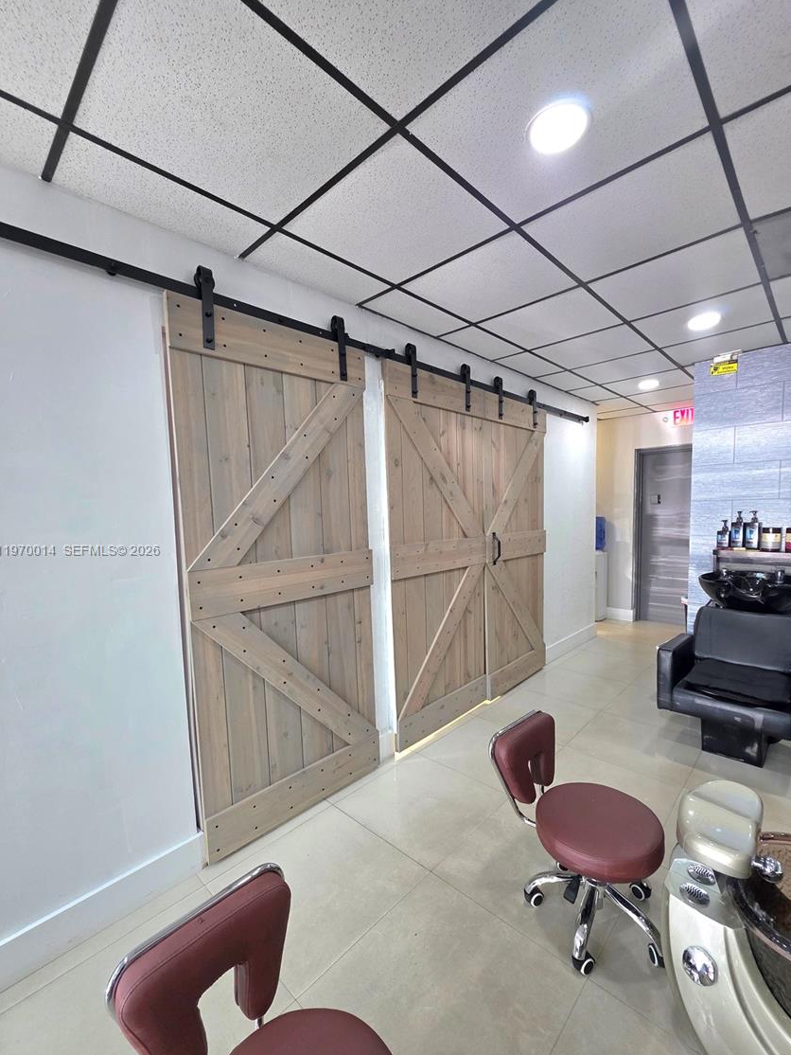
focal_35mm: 14
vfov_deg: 102.0
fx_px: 426
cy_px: 551
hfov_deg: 85.7
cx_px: 410
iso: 320
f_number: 1.9
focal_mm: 2.2
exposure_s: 1/120
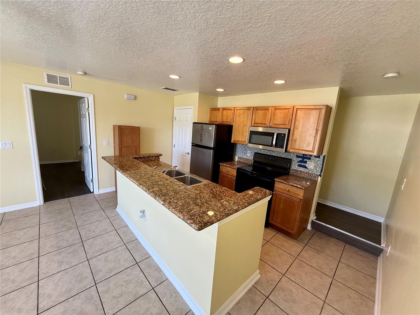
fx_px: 170
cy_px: 158
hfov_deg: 102.1
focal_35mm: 14
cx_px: 210
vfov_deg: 85.7
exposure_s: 1/120
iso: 200
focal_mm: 2.22
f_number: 2.2
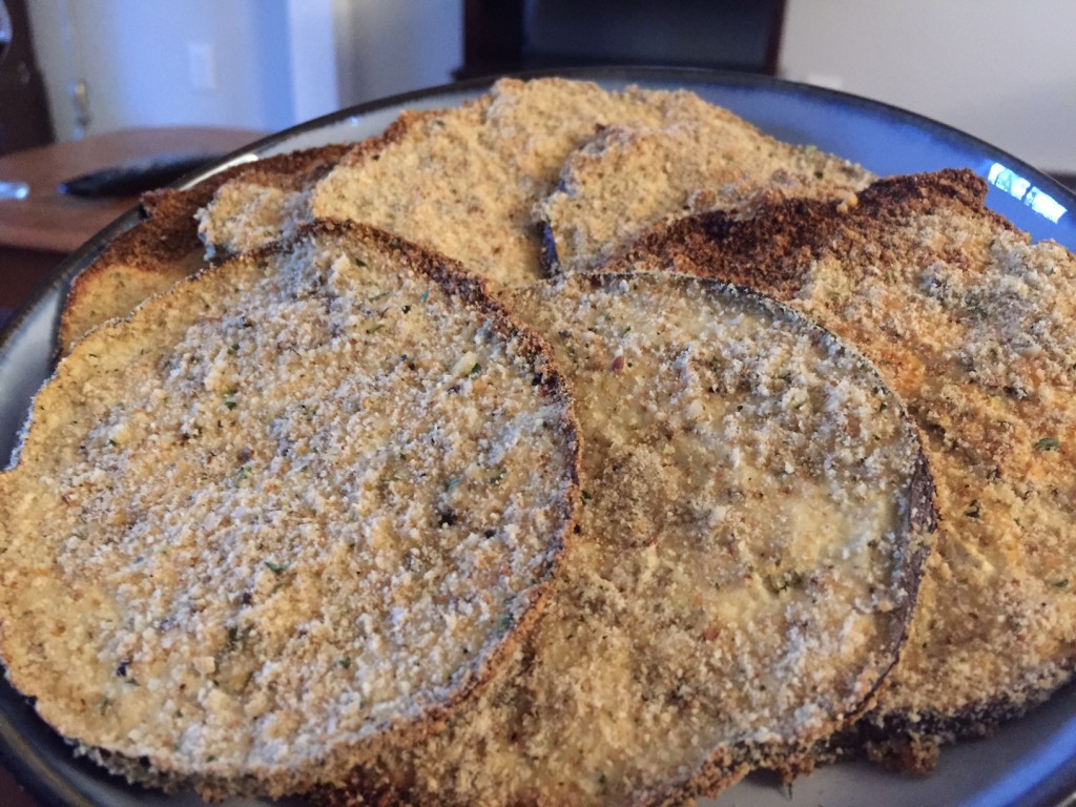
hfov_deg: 61.7
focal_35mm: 29
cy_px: 404
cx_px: 538
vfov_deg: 48.2
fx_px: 901
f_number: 2.2
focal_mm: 4.15
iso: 500
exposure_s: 1/15
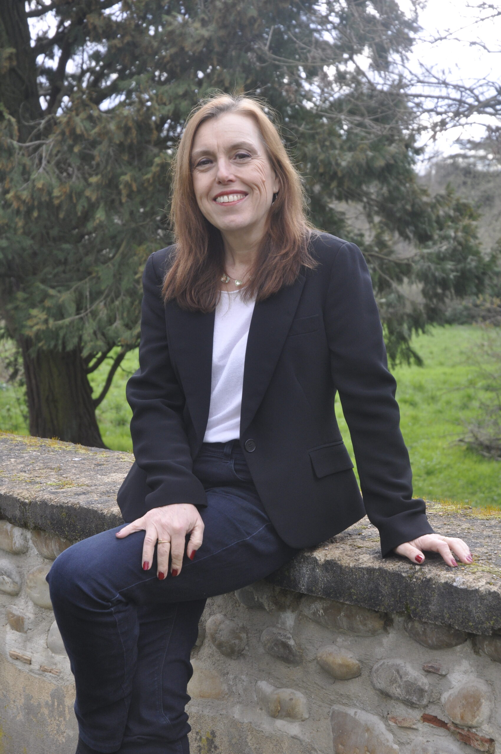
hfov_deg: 17.4
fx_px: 1633
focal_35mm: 78
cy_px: 377
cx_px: 250
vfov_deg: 26.0
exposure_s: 1/200
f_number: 7.1
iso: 500
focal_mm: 52
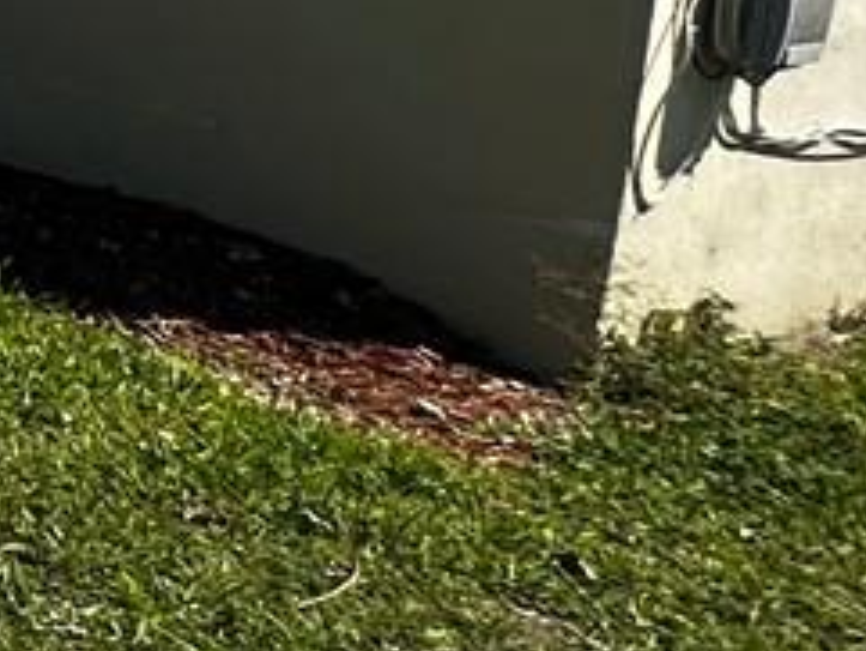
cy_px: -385
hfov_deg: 11.3
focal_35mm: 93
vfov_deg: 14.6
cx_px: -1768
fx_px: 2328
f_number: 2.2
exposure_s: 1/1276
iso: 50
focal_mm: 2.22
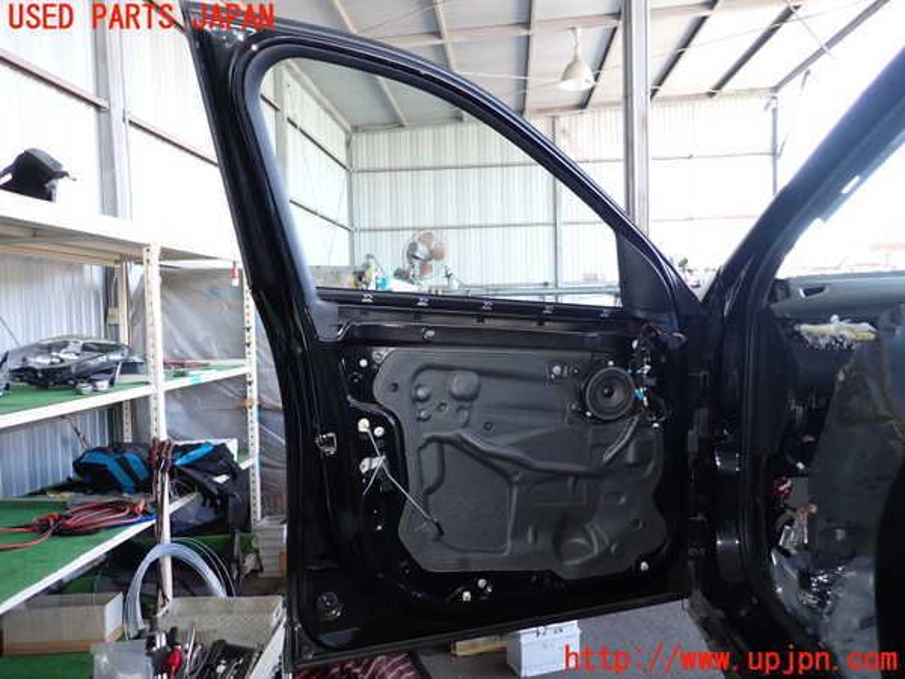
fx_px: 654
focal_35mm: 25
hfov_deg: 69.4
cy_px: 340
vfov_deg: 54.9
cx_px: 452
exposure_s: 1/100
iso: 200
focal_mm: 4.5
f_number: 2
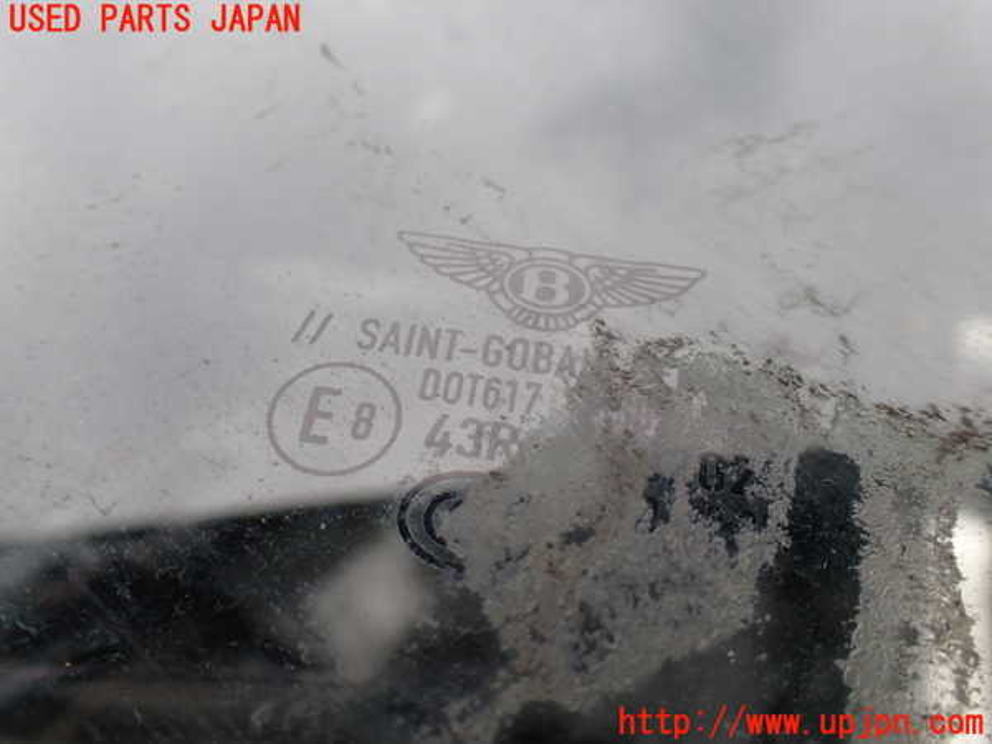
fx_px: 860
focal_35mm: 30
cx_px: 496
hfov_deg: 60.0
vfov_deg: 46.8
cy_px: 372
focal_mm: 5.4
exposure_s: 1/320
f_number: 3.2
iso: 100
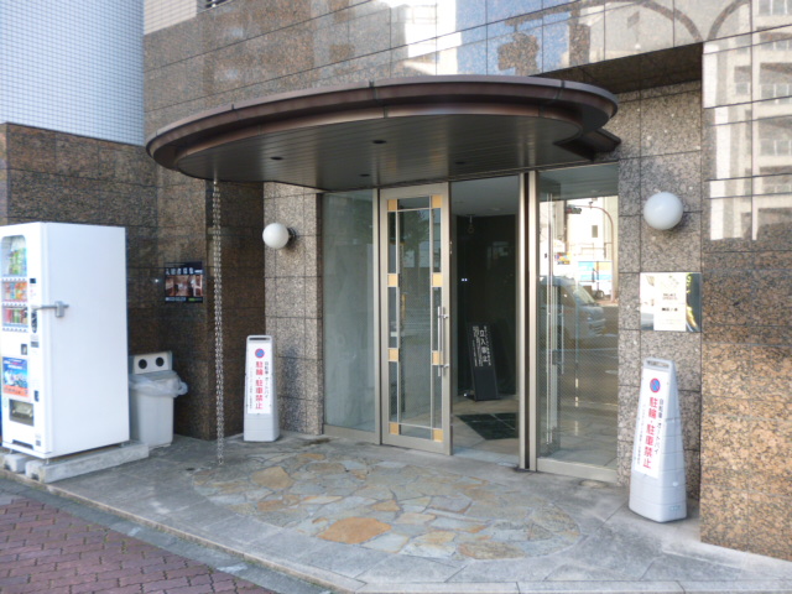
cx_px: 396
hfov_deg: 63.4
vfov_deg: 49.7
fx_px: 641
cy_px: 297
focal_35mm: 28
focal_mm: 5
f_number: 3.1
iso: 100
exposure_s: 1/60
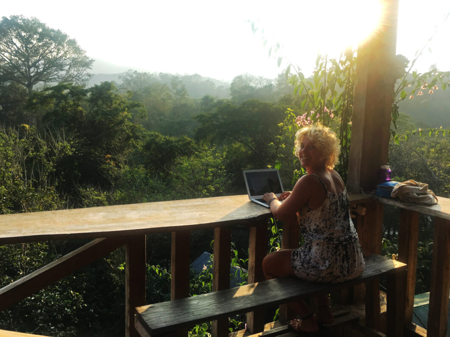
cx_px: 225
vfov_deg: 48.2
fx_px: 377
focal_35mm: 29
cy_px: 168
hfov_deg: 61.7
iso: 25
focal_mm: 4.15
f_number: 2.2
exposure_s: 1/545
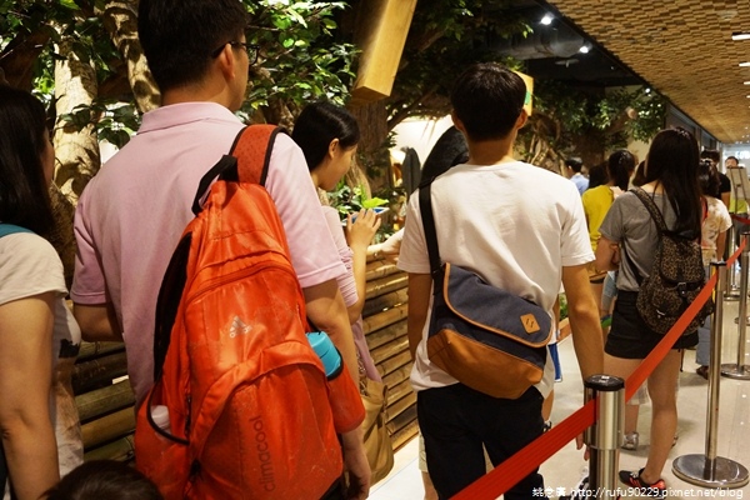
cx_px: 375
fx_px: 625
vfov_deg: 43.6
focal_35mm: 30
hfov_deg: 61.9
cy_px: 250
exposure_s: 1/160
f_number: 4
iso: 1250
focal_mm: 20
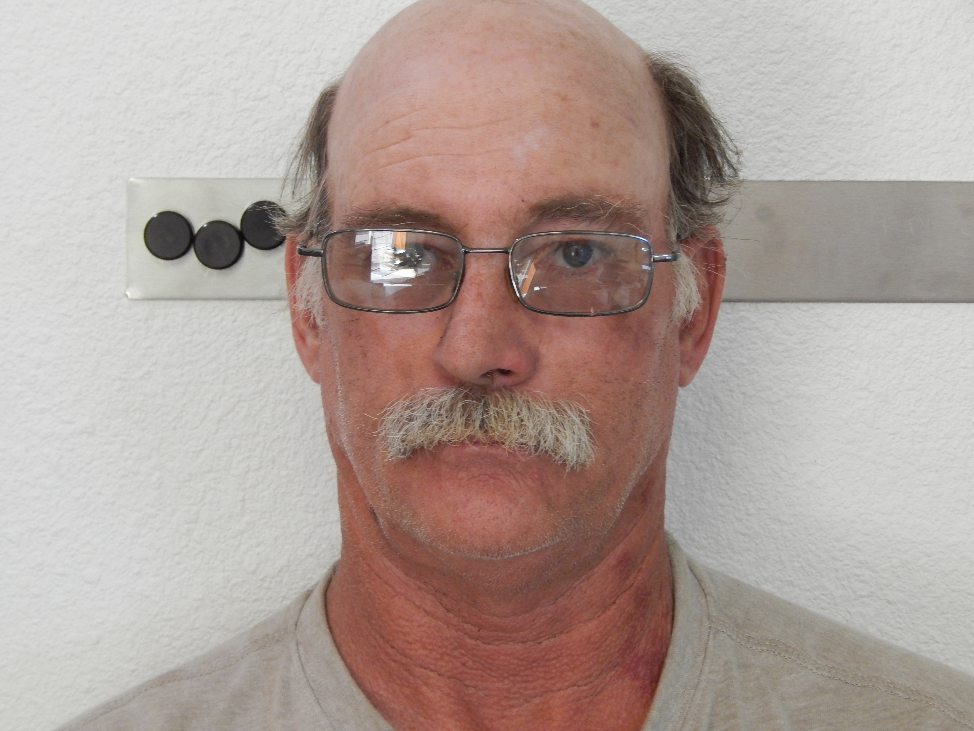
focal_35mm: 142
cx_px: 487
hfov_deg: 13.9
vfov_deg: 10.4
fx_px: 3995
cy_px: 366
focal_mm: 25.3
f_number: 4.9
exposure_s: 1/30
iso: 320
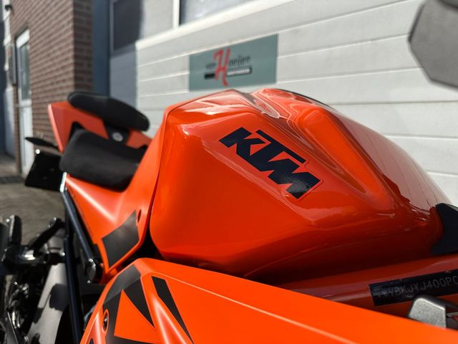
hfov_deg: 71.6
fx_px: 318
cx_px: 229
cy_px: 172
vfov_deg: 56.8
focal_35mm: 24
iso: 80
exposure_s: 1/3155
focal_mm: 6.86
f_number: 1.78
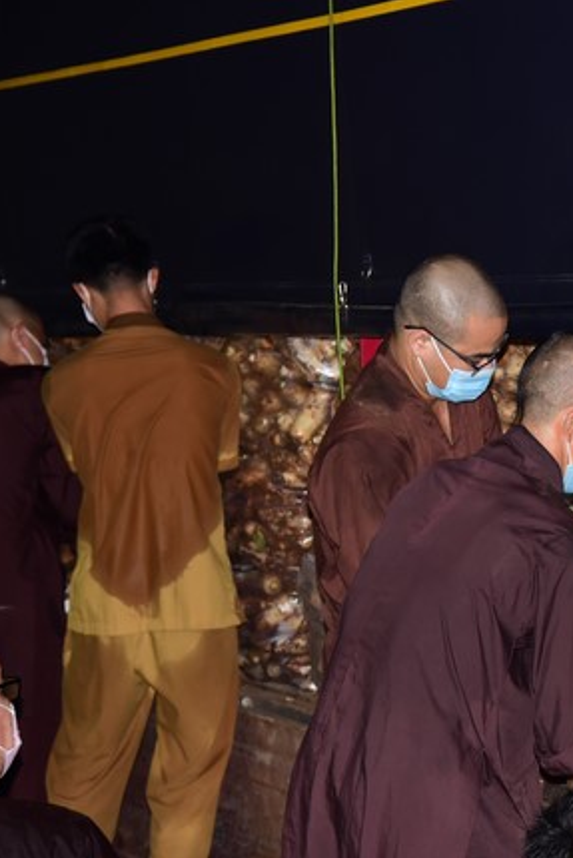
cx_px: 577
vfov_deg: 17.3
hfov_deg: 11.5
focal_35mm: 118
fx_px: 2815
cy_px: 431
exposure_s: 1/160
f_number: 6.3
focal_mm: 78
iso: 1250
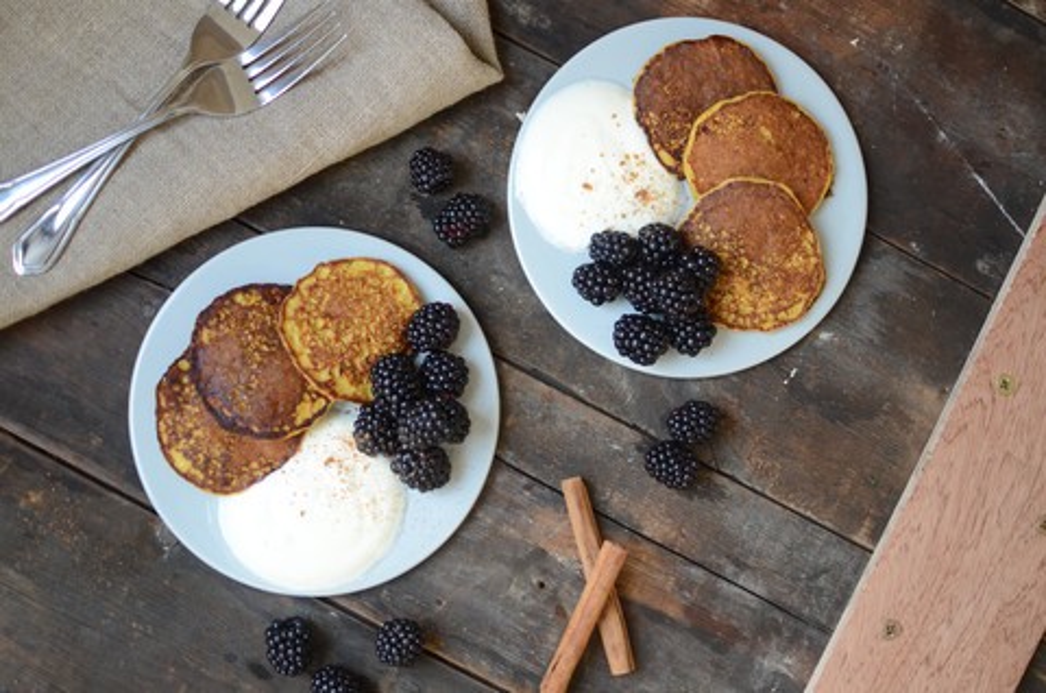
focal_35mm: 52
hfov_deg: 37.9
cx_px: 523
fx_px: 1522
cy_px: 346
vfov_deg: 25.6
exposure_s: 1/40
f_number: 2
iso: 200
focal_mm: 35
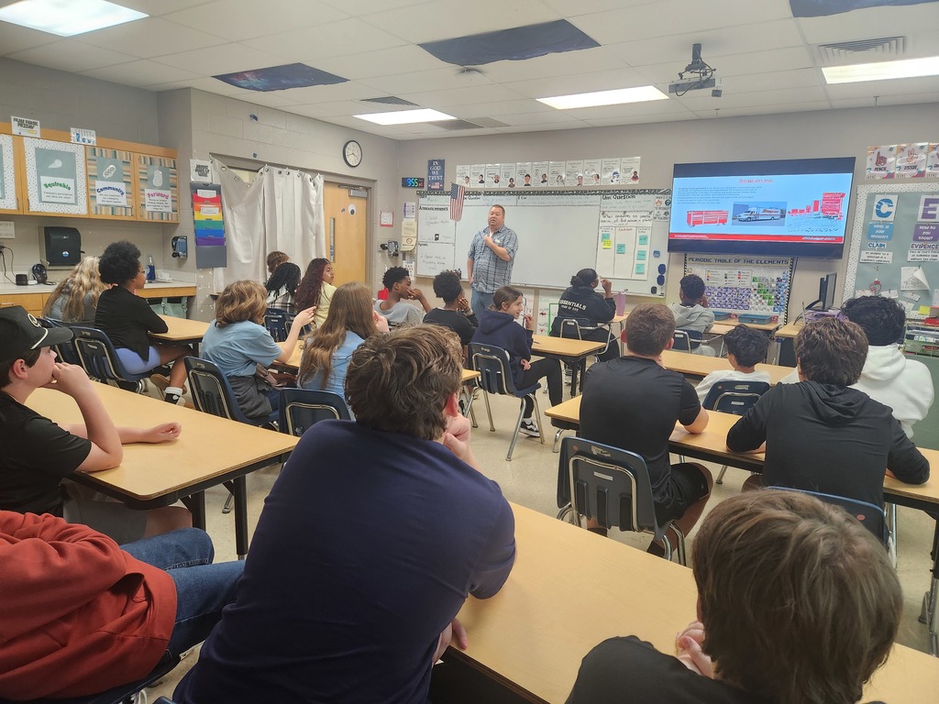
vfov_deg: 58.9
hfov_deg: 73.9
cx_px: 470
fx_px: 624
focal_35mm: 23
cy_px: 352
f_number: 1.8
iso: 320
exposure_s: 1/120
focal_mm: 5.4
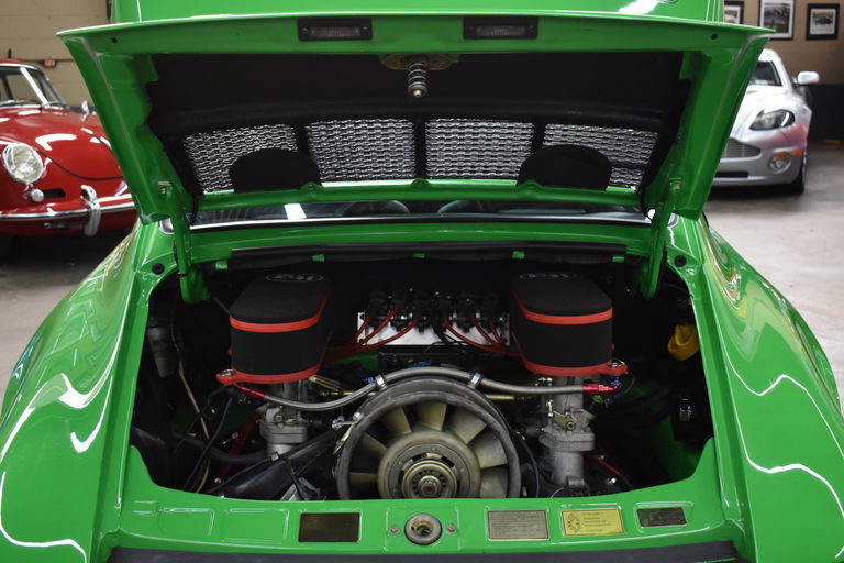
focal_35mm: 42
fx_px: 985
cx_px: 422
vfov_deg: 31.9
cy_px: 282
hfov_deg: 46.4
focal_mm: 28
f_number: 4.2
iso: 1250
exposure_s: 1/125
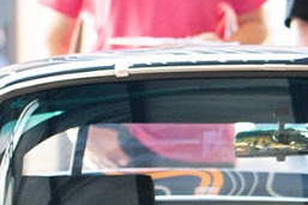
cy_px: 356
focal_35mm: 821
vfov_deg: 1.7
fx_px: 7019
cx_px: 280
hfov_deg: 2.5
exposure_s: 1/80
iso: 1600
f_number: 4
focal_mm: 130
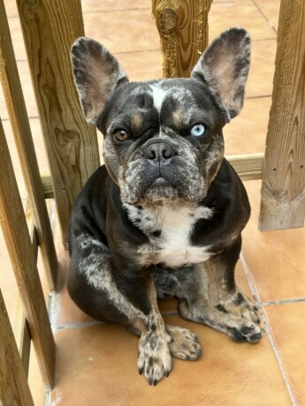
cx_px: 152
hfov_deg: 30.3
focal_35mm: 48
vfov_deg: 39.7
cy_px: 203
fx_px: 564
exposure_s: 1/344
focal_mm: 6.86
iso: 64
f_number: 1.78
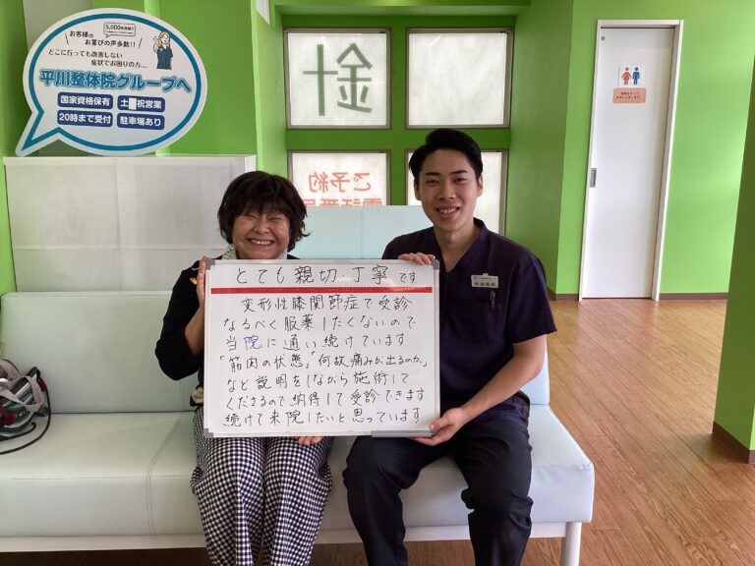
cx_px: 378
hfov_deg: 58.4
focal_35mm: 31
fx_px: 676
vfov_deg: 45.4
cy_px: 283
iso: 50
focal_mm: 3.3
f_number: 2.4
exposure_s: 1/100
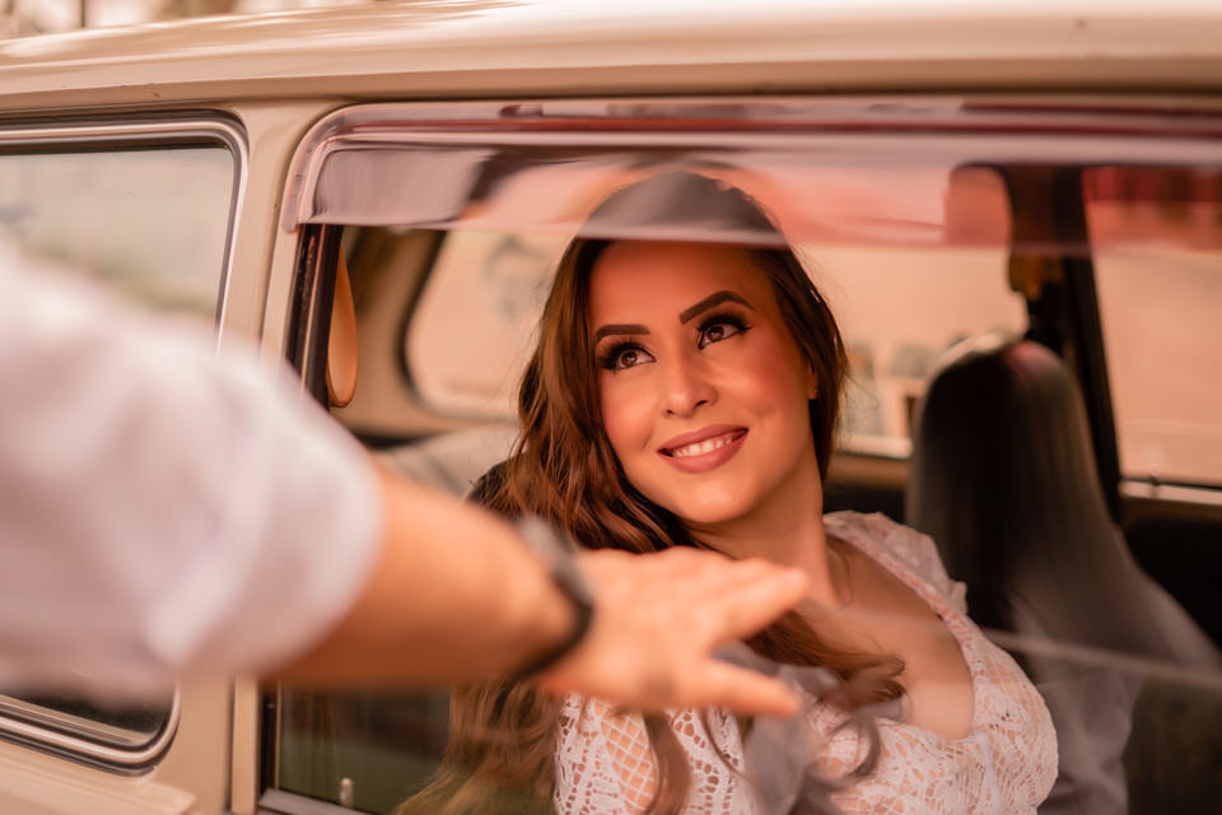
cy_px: 408
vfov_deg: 27.0
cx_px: 611
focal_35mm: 50
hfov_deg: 39.6
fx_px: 1697
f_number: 1.8
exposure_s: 1/800
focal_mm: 50
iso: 640
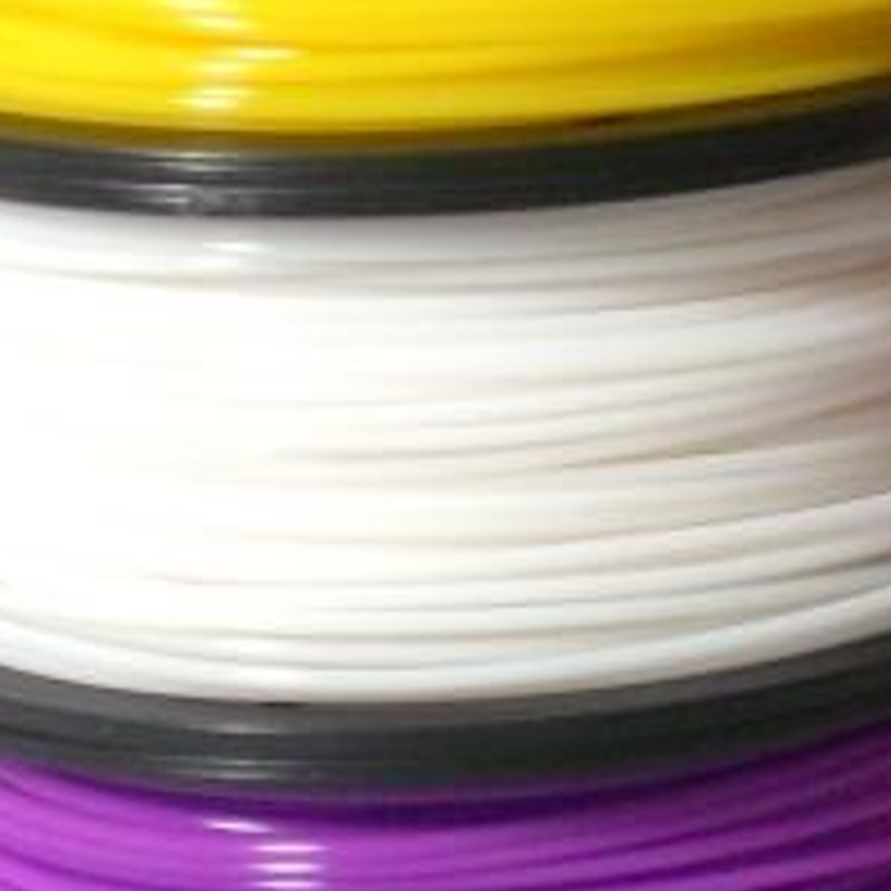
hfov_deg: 8.0
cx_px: 1222
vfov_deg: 8.1
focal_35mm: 216
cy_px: 274
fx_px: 6290
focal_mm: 8.44
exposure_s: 1/40
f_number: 3.6
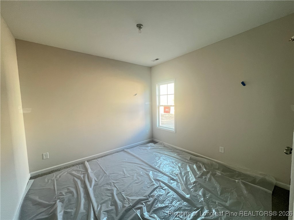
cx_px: 147
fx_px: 110
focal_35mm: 13
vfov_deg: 89.9
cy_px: 110
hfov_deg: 106.2
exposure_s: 1/68
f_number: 1.8
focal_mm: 1.57
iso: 250
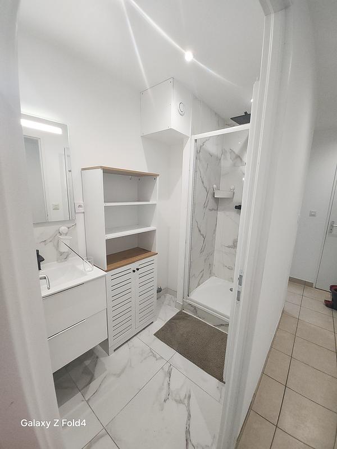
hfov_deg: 89.9
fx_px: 169
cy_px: 224
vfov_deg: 106.2
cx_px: 168
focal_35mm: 13
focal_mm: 1.74
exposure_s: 1/50
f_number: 2.2
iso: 100
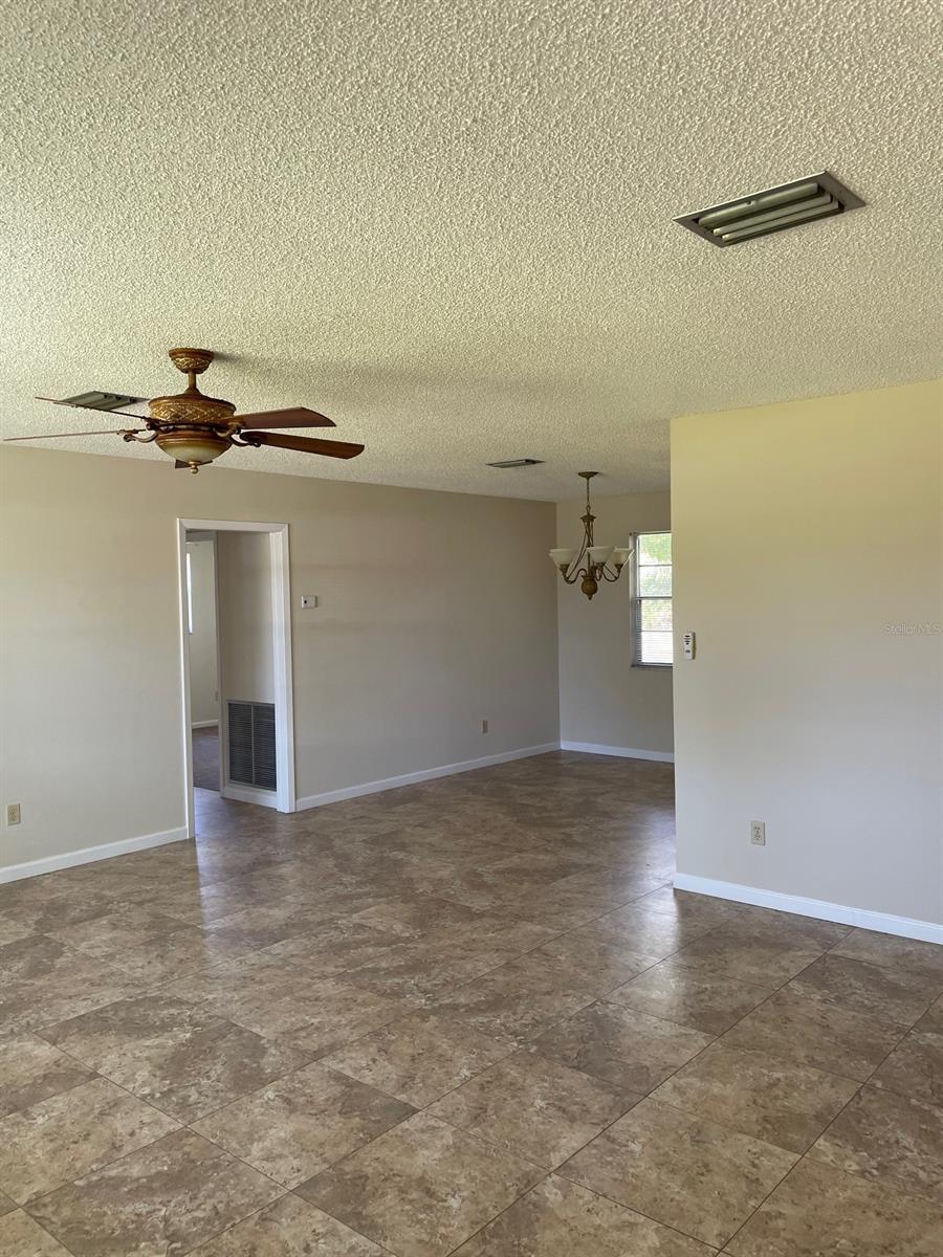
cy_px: 628
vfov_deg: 67.3
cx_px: 472
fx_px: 944
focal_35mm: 26
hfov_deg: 53.1
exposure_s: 1/121
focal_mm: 4.2
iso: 125
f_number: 1.6
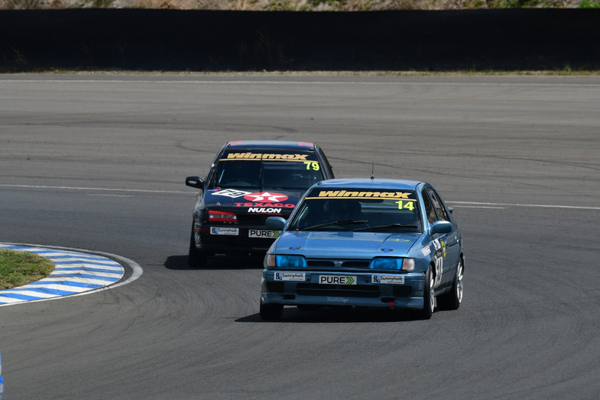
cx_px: 300
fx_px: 10253
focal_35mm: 615
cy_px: 200
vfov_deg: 2.2
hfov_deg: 3.4
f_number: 10
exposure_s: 1/640
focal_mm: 410
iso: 200
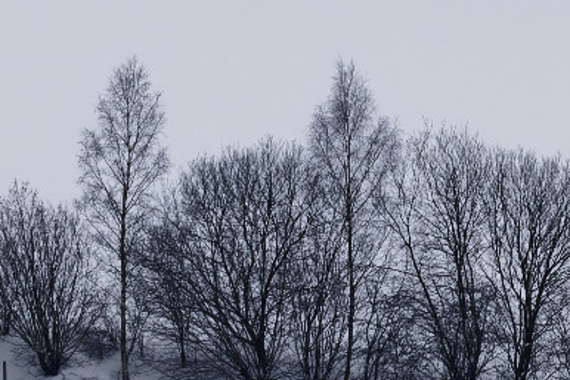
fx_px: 33582
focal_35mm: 2122
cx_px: 602
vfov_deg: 0.6
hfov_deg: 1.0
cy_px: 351
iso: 200
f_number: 14
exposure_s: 1/40
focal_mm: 400
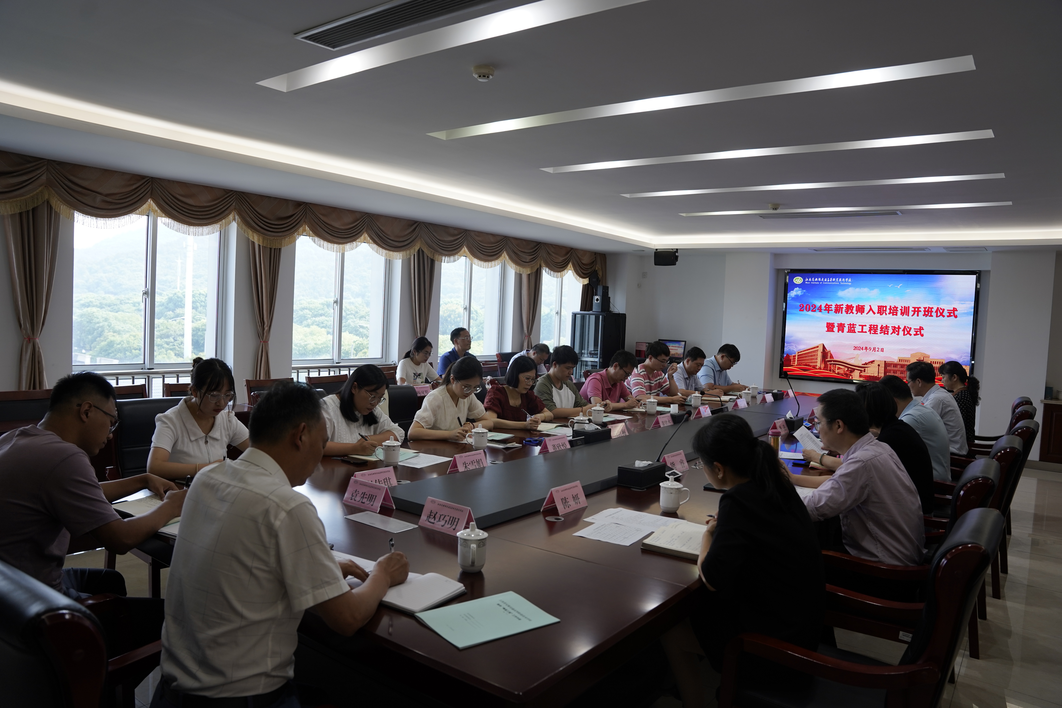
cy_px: 354
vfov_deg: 53.1
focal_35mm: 24
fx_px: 708
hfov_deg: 73.7
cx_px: 531
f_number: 4
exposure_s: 1/60
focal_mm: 24
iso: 250
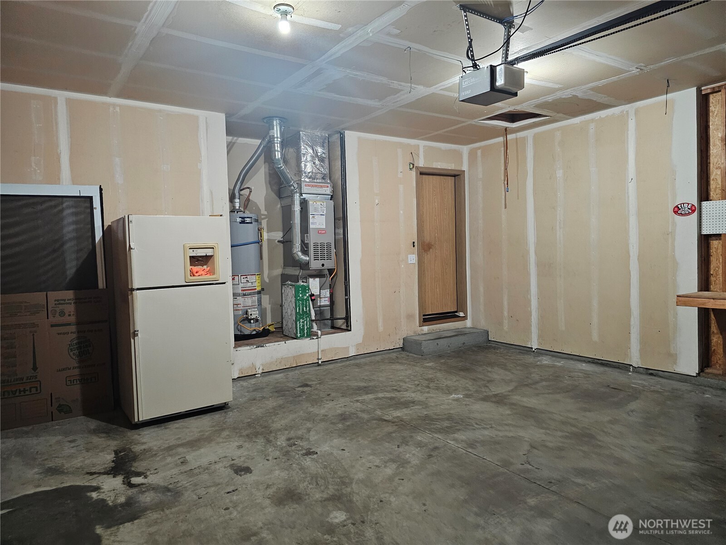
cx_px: 363
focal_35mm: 23
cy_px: 272
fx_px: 482
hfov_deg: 73.9
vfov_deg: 58.9
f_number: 1.7
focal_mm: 6.3
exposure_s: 1/120
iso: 1000
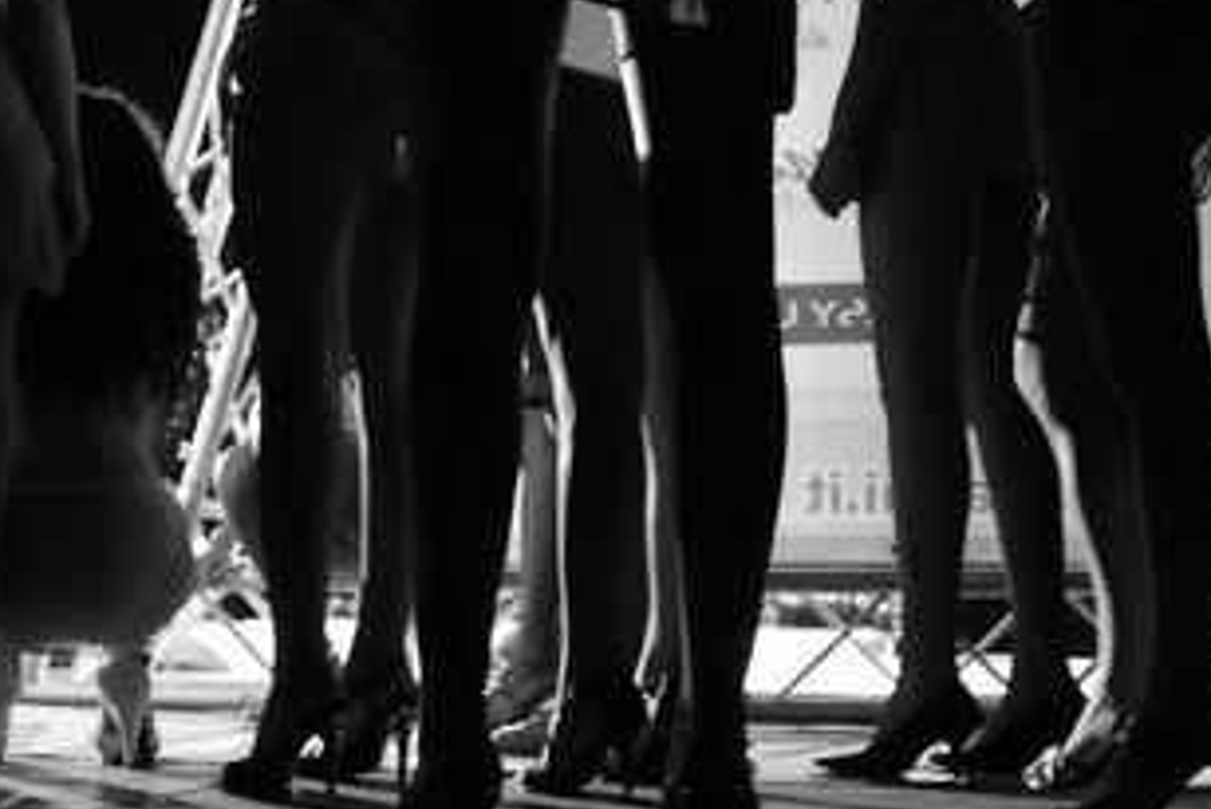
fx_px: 2524
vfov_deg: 18.1
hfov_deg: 26.7
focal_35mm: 75
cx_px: 355
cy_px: 180
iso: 800
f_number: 3.5
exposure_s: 1/30
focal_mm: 24
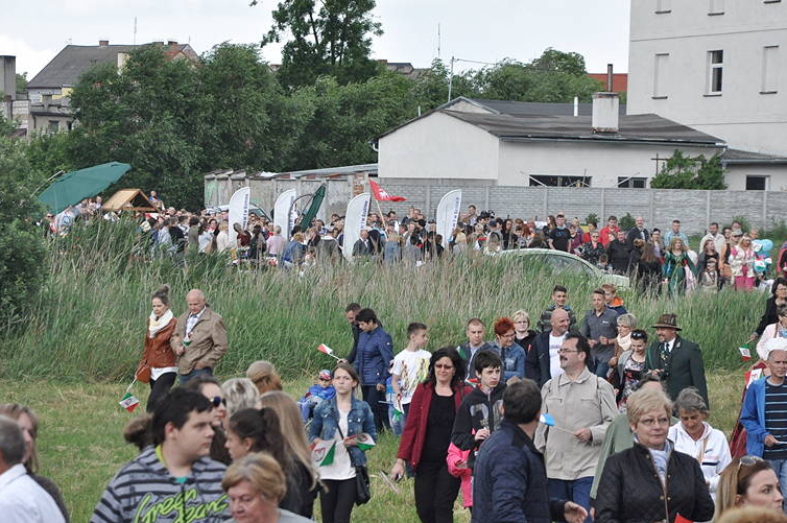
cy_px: 236
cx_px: 390
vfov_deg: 7.7
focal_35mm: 178
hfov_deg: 11.6
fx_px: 3877
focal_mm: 105
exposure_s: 1/1000
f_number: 8
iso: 1250
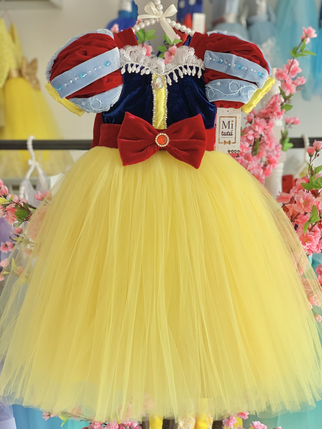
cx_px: 161
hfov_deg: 28.0
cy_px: 214
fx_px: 645
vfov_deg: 36.8
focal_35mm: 52
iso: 50
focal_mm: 6
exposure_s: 1/122
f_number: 2.4
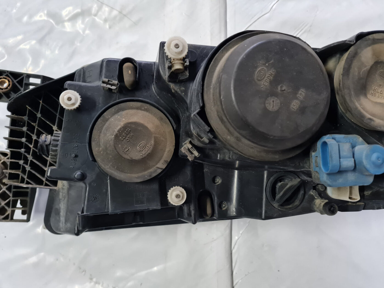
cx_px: 192
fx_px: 288
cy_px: 144
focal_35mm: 26
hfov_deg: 67.3
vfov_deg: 53.1
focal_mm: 5.4
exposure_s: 1/33
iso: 640
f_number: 1.8
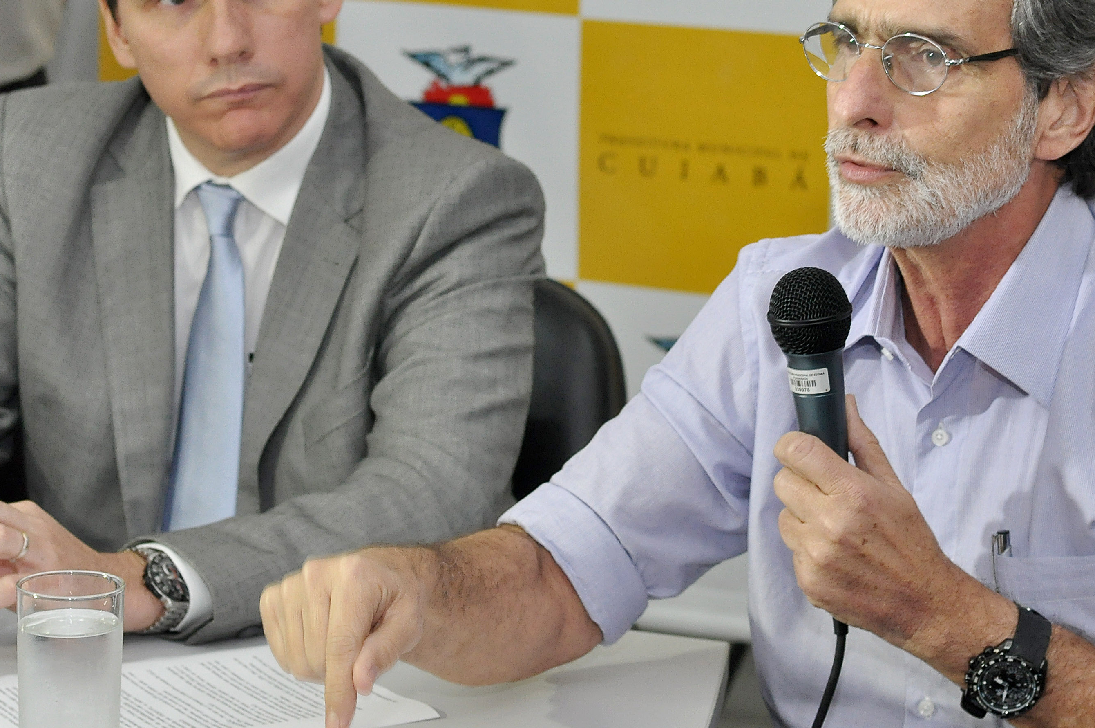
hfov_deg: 17.1
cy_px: 252
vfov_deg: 11.4
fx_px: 3646
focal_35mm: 120
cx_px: 648
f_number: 4
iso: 800
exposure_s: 1/125
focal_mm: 50
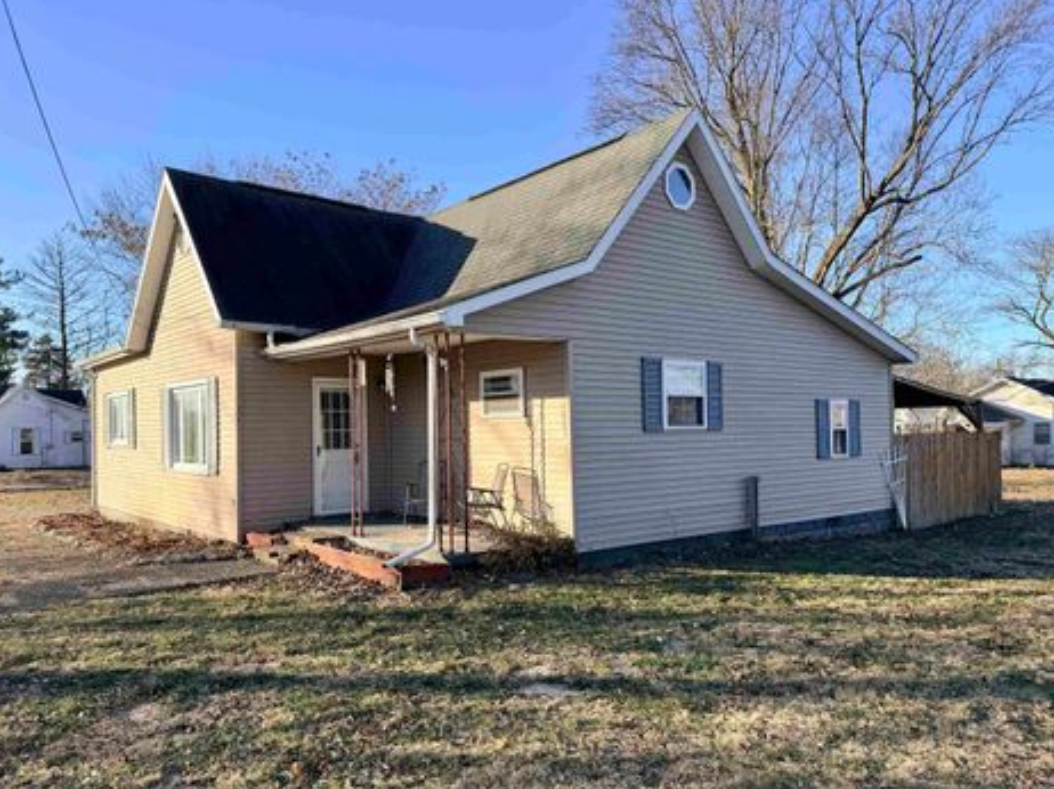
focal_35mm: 26
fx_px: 791
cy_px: 416
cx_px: 506
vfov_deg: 53.0
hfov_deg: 67.3
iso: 80
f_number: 1.78
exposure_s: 1/2053
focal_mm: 6.76
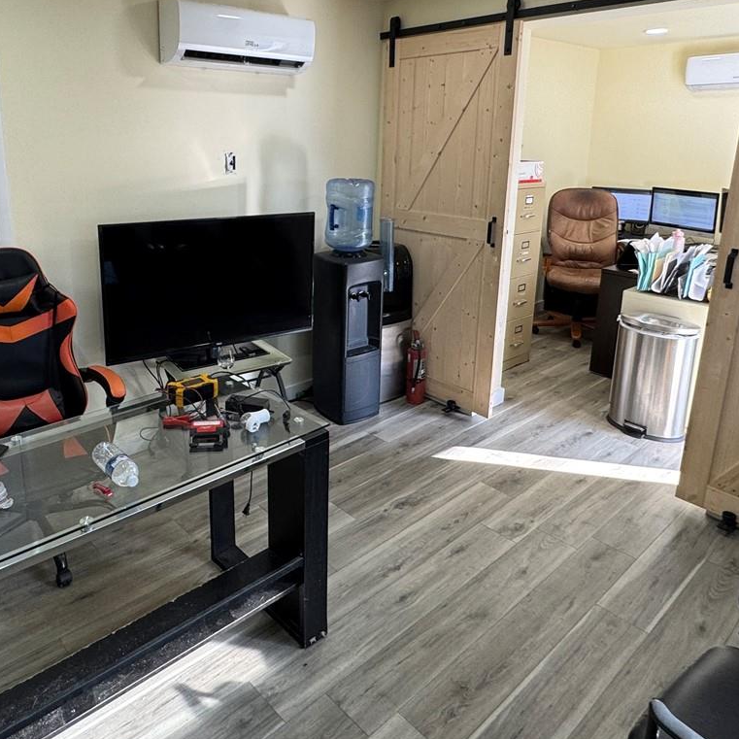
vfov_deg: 60.1
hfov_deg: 60.6
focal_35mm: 26
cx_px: 306
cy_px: 277
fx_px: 628
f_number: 2.2
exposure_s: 1/120
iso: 125
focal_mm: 2.22
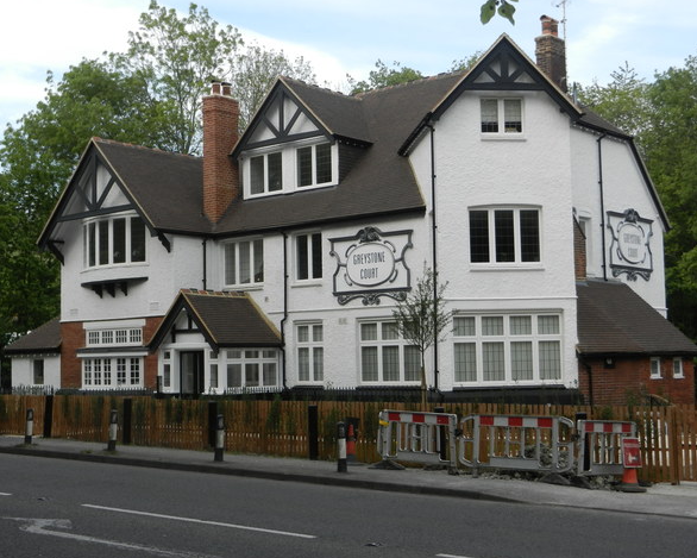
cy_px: 280
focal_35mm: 48
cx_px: 360
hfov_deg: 38.8
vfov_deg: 31.5
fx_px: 990
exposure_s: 1/400
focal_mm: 8.2
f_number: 4.2
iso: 160
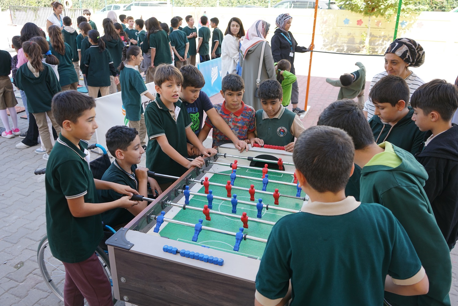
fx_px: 356
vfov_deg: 46.4
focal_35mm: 28
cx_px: 229
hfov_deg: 65.5
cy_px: 153
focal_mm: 28
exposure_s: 1/160
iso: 200
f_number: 5
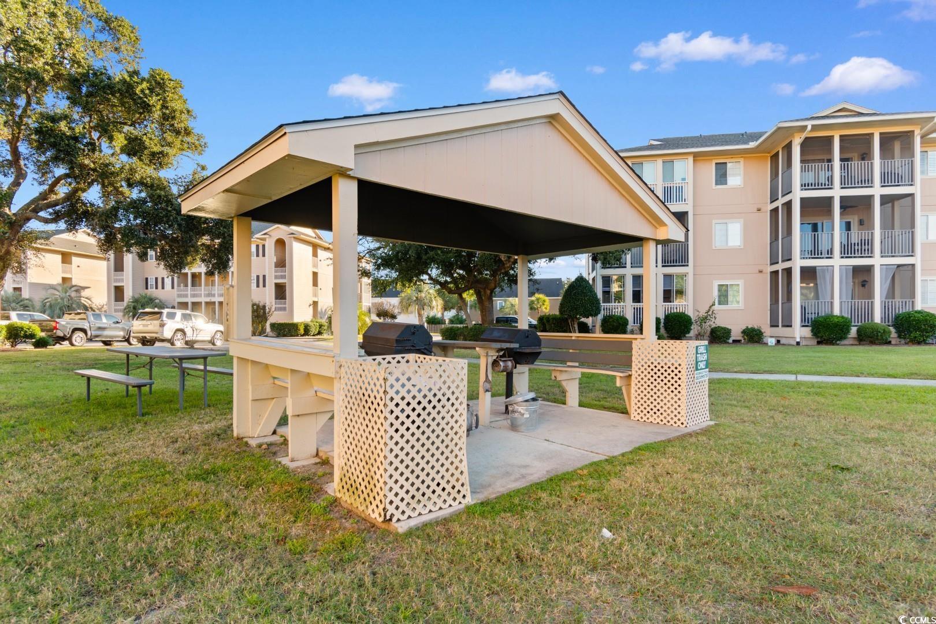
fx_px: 494
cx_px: 468
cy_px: 312
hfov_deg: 86.9
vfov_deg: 64.6
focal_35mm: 19
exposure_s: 1/40
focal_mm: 13
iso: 100
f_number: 4.8
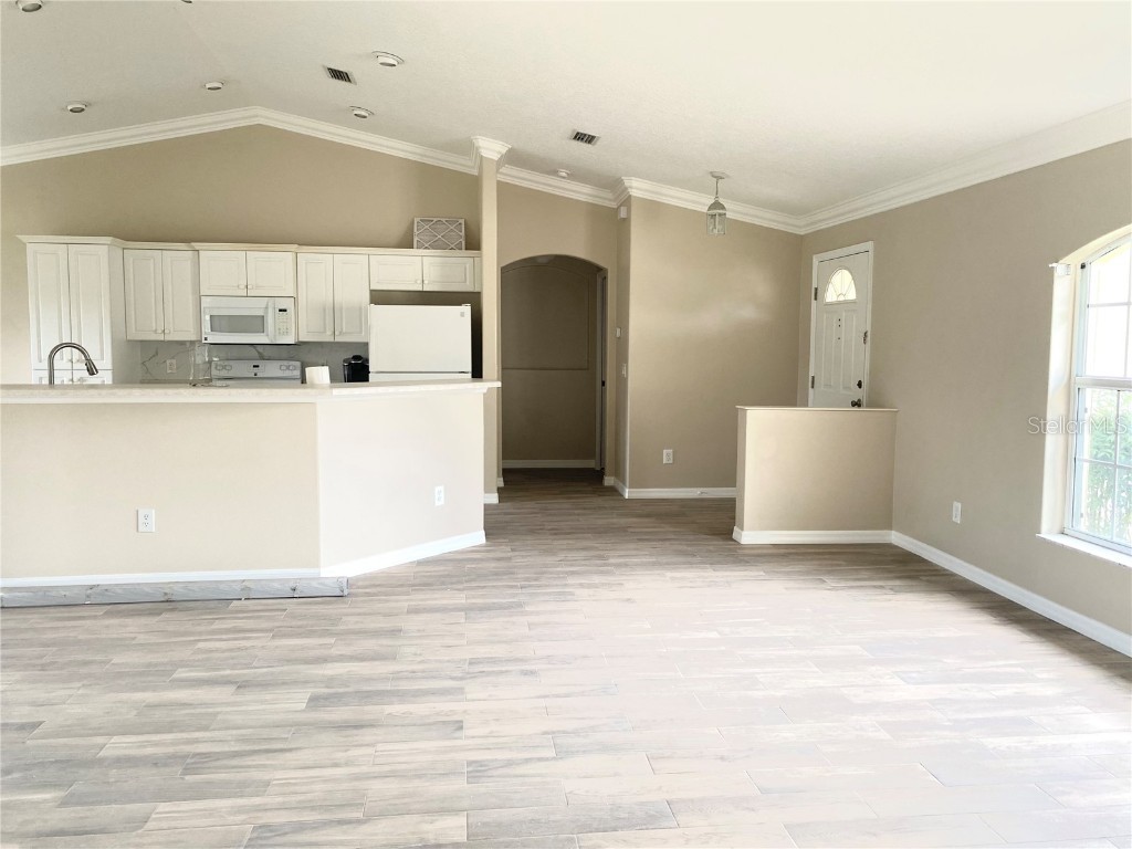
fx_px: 850
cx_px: 566
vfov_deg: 53.1
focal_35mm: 26
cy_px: 424
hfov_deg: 67.3
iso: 125
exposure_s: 1/108
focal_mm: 4.25
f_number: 1.8
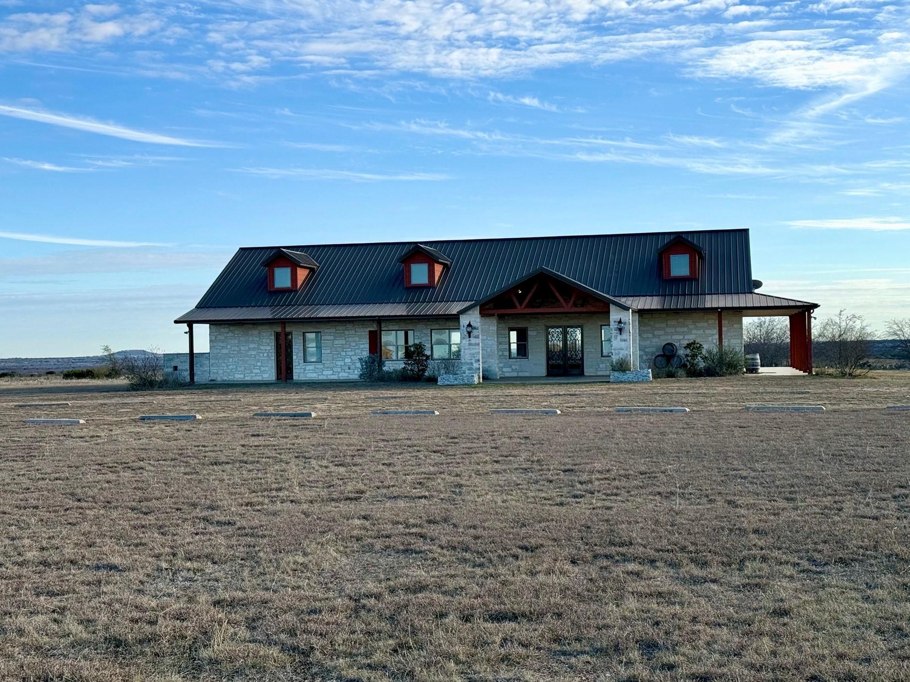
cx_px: 438
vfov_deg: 27.5
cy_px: 326
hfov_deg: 36.2
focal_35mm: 53
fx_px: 1393
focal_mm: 6.76
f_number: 1.78
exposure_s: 1/3704
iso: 64
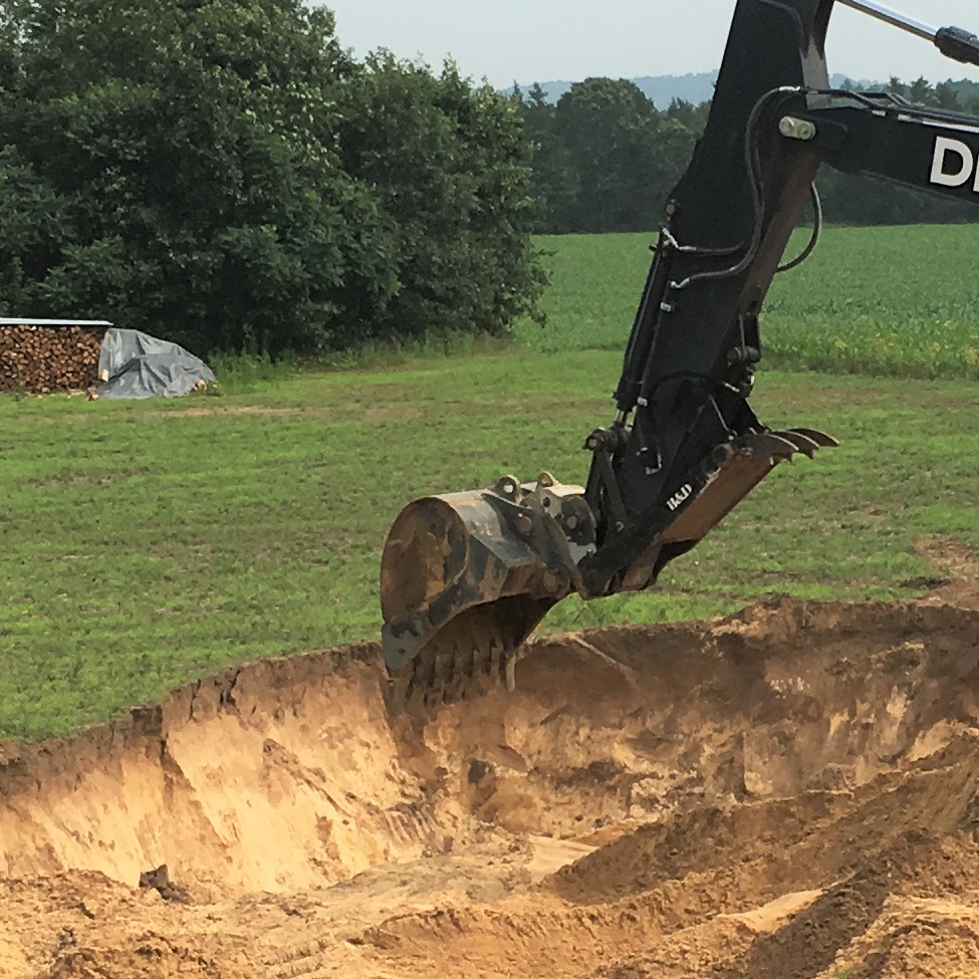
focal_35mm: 106
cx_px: 818
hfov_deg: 16.3
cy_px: 536
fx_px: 3392
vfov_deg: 16.4
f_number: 2.2
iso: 25
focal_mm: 4.15
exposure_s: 1/1832
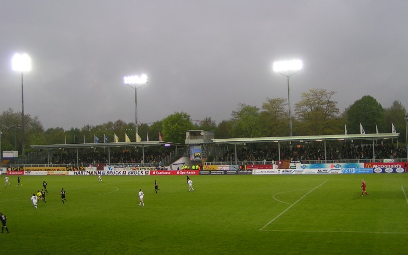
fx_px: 456
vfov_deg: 31.2
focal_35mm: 41
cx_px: 206
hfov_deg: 48.2
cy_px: 119
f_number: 3.2
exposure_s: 1/40
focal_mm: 5.8
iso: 50
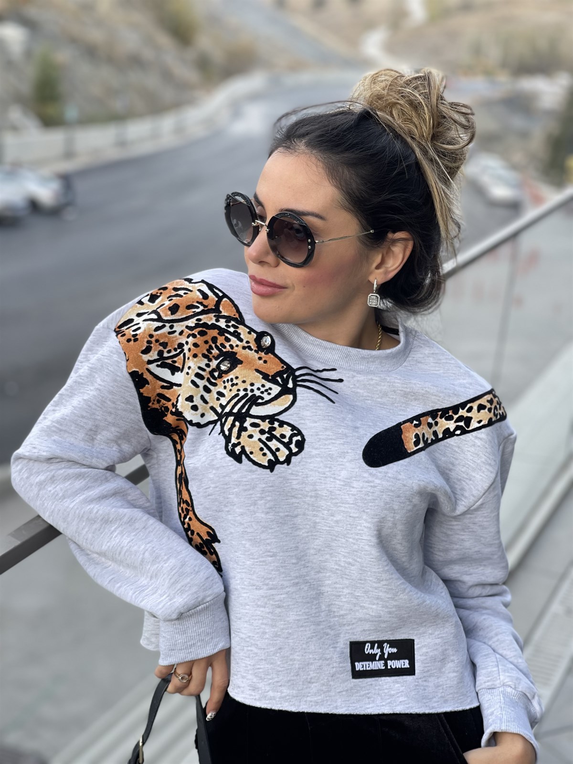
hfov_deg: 22.9
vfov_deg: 30.3
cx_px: 286
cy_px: 382
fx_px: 1413
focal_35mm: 64
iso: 20
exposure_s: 1/121
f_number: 2.2
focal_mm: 7.5
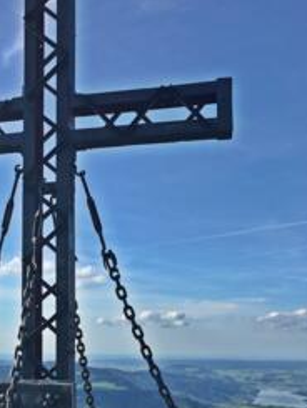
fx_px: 614
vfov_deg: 36.3
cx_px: 60
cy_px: 283
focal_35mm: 52
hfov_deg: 27.5
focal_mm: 4.15
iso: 25
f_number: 2.2
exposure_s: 1/1923
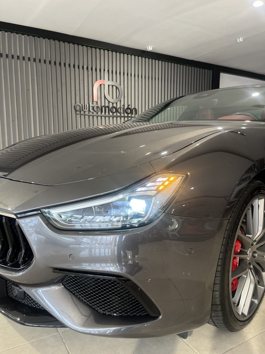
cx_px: 132
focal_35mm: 26
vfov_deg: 67.3
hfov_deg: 53.1
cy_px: 177
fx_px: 265
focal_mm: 5.1
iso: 100
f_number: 1.6
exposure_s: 1/83
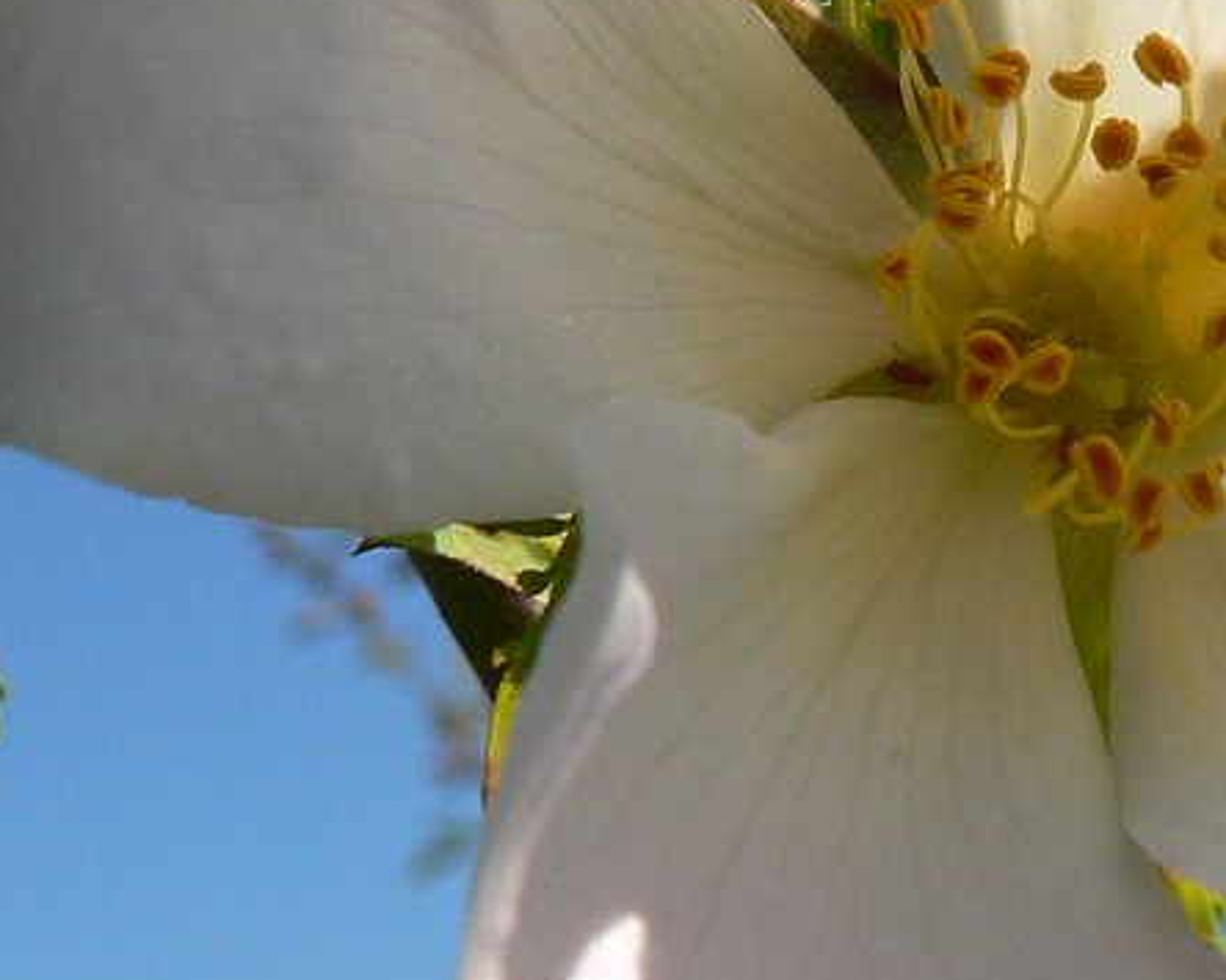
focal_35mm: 114
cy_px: 370
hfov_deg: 16.7
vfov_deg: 13.5
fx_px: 4136
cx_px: 1008
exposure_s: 1/800
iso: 100
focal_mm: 6
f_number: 5.6
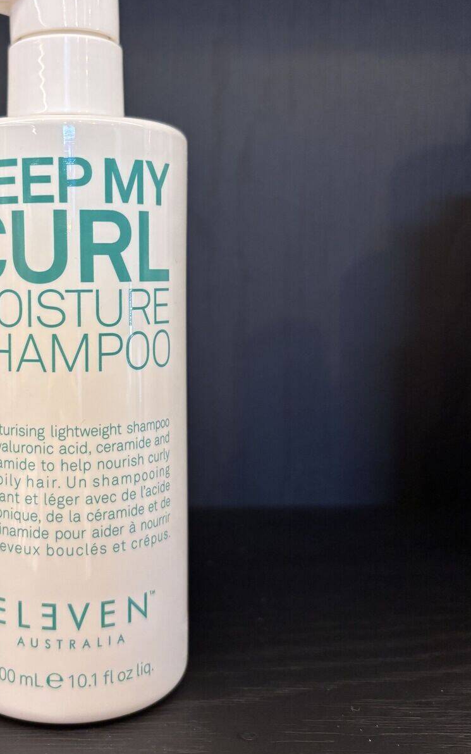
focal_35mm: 37
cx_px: 106
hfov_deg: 33.6
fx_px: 760
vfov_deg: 52.4
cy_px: 307
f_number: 1.6
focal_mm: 5.96
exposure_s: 1/58
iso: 100
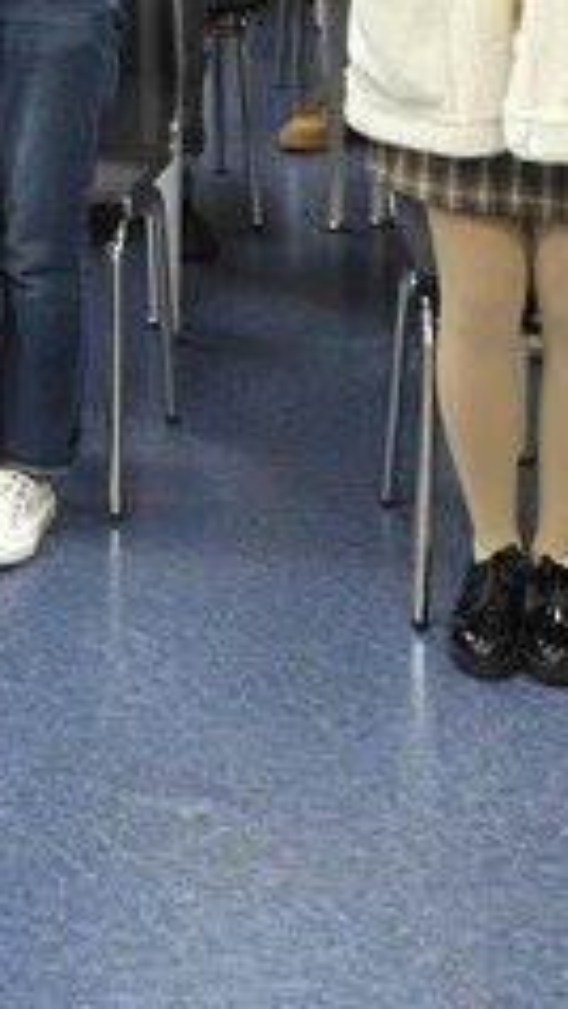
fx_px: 3238
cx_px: -153
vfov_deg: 16.4
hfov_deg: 9.8
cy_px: -411
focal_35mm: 121
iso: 252
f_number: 1.8
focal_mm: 3.95
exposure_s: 1/50
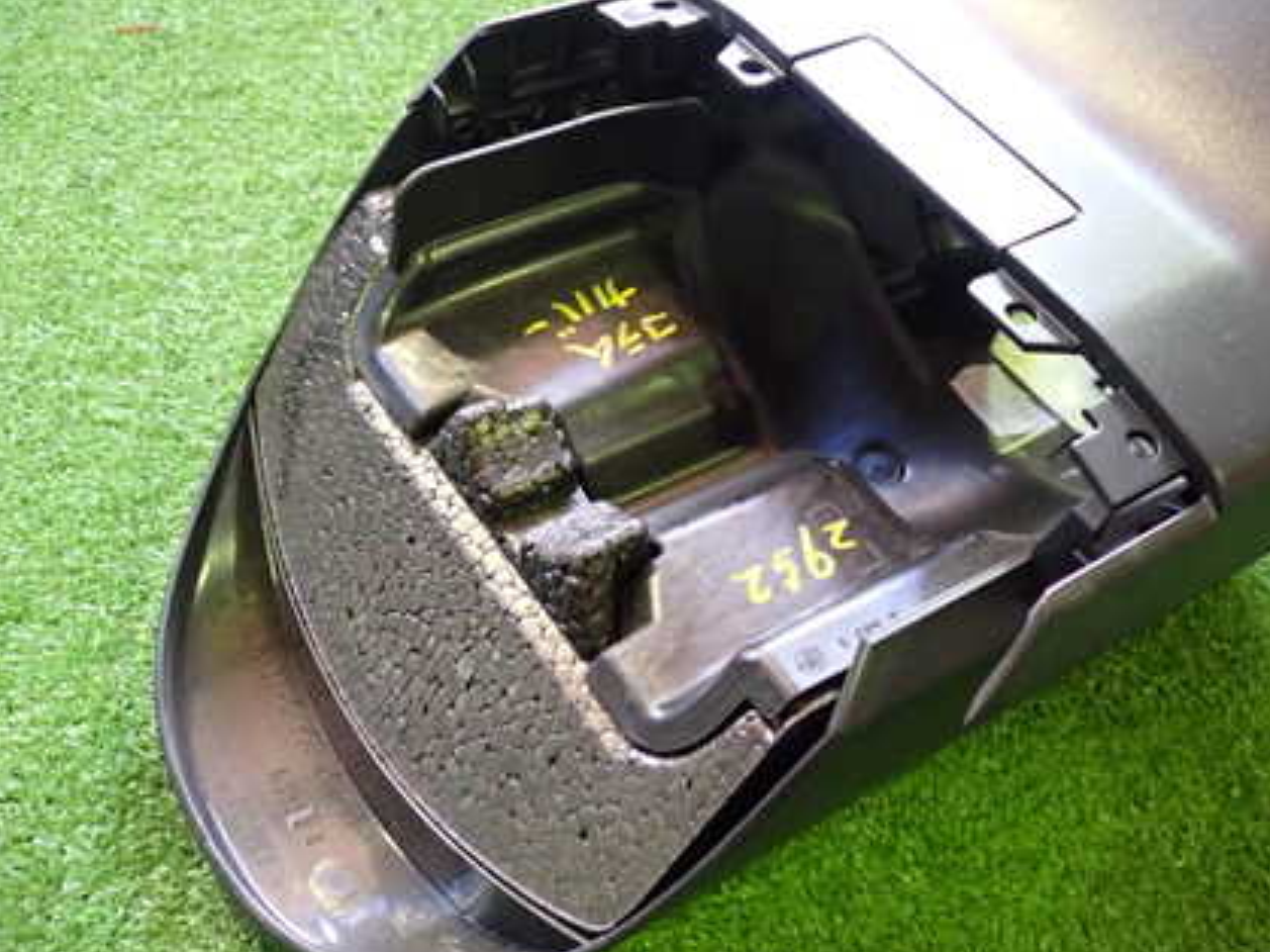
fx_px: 1577
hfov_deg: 43.3
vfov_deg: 33.5
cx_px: 831
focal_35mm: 43
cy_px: 388
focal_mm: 5.4
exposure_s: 1/30
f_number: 2.3
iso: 500
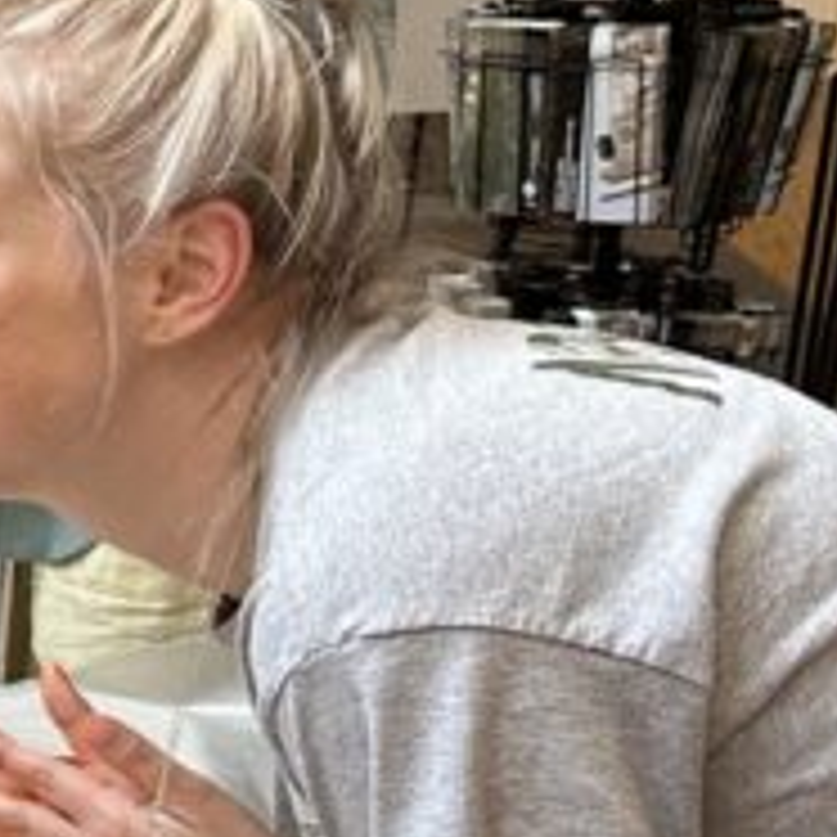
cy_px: 806
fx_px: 3201
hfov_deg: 13.1
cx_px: -774
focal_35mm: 117
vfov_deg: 14.7
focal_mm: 6.86
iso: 160
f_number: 1.78
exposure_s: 1/60
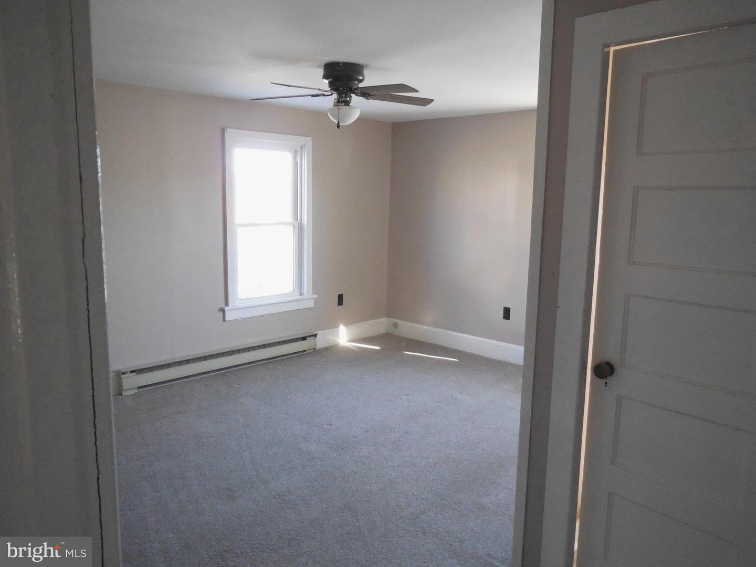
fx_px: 546
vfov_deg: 54.9
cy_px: 284
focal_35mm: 25
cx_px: 378
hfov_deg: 69.4
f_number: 3.1
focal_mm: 4.5
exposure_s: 1/125
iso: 800
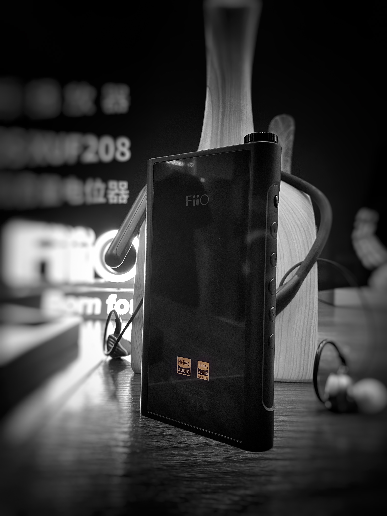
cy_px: 258
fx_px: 388
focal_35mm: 26
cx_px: 194
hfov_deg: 53.1
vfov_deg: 67.3
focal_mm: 4.25
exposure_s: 1/50
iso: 320
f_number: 1.8
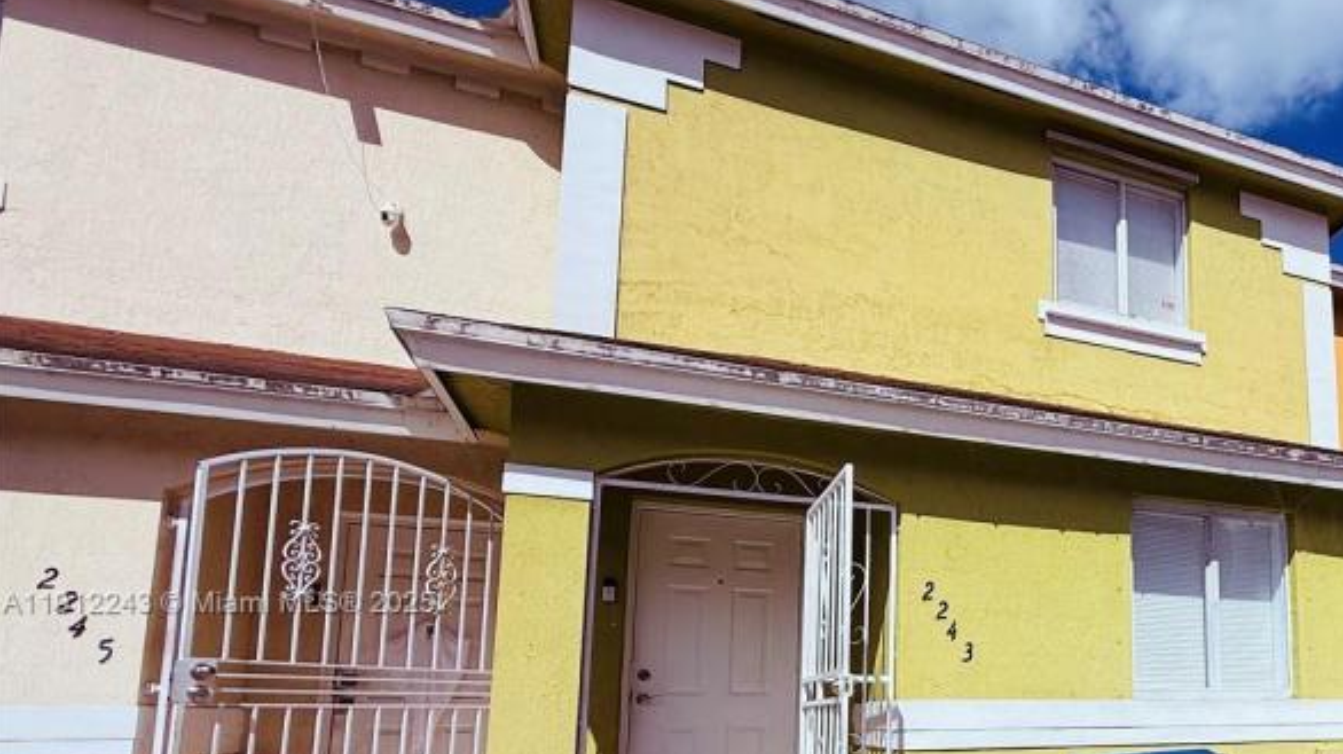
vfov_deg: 43.7
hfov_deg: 66.5
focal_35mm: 25
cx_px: 1095
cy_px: 605
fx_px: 890
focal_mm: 2.22
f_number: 2.2
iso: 50
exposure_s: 1/6173
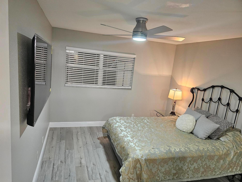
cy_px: 91
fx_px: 161
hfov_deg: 73.9
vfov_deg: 58.9
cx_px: 121
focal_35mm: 23
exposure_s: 1/120
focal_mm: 6.3
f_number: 1.7
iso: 640
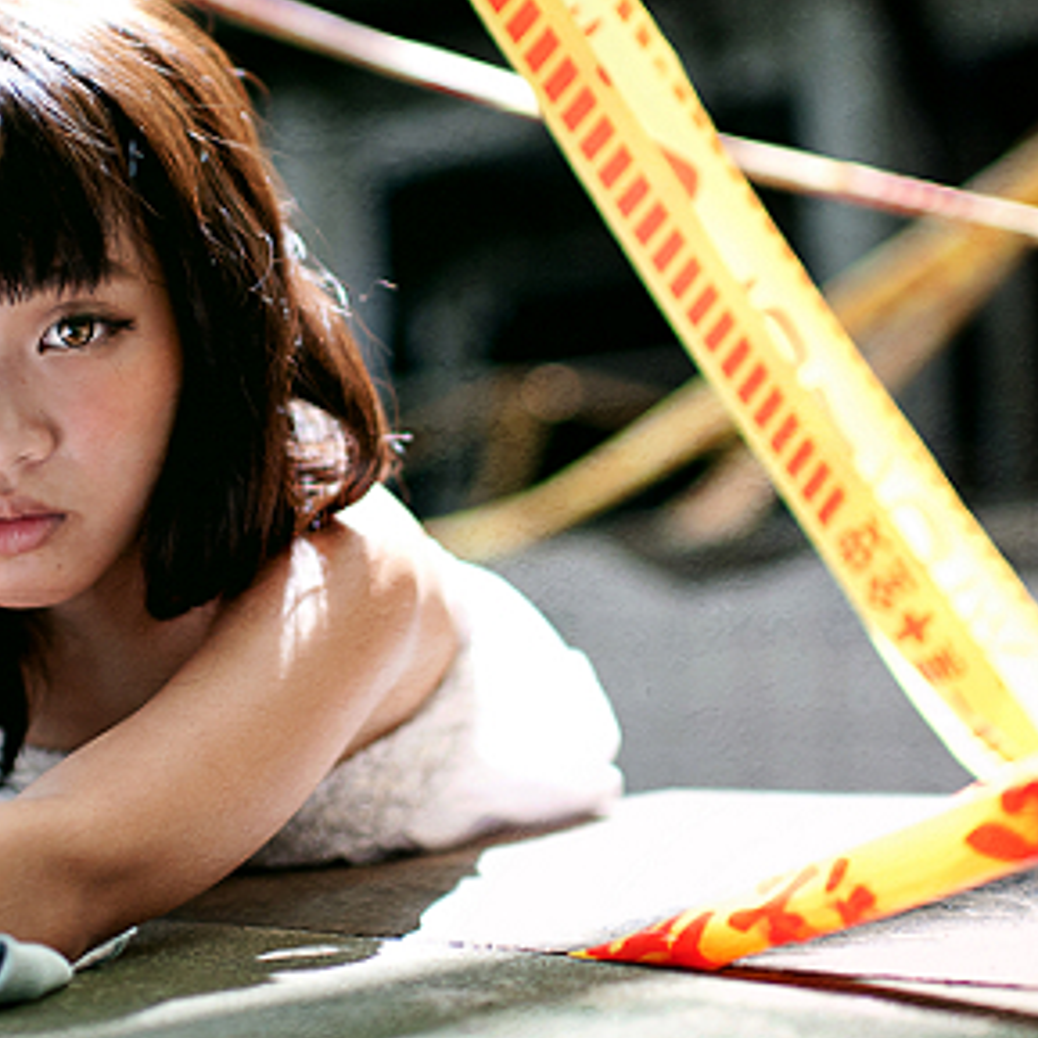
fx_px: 2443
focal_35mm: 72
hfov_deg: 23.9
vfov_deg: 24.0
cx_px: 345
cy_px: 422
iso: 200
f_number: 1.6
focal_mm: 35
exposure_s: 1/1600
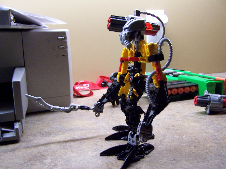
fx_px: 248
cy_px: 84
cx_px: 113
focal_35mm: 38
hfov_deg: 49.0
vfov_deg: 37.7
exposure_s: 1/15
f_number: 2.8
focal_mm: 6.3
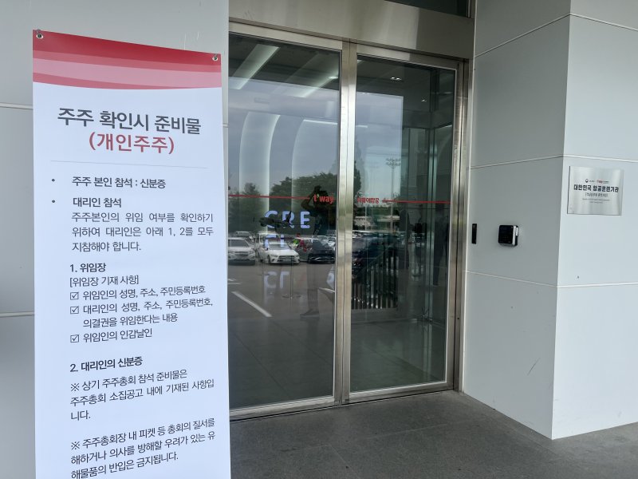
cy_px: 240
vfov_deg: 53.1
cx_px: 319
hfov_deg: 67.3
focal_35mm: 26
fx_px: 479
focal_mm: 5.7
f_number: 1.5
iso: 50
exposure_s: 1/1724
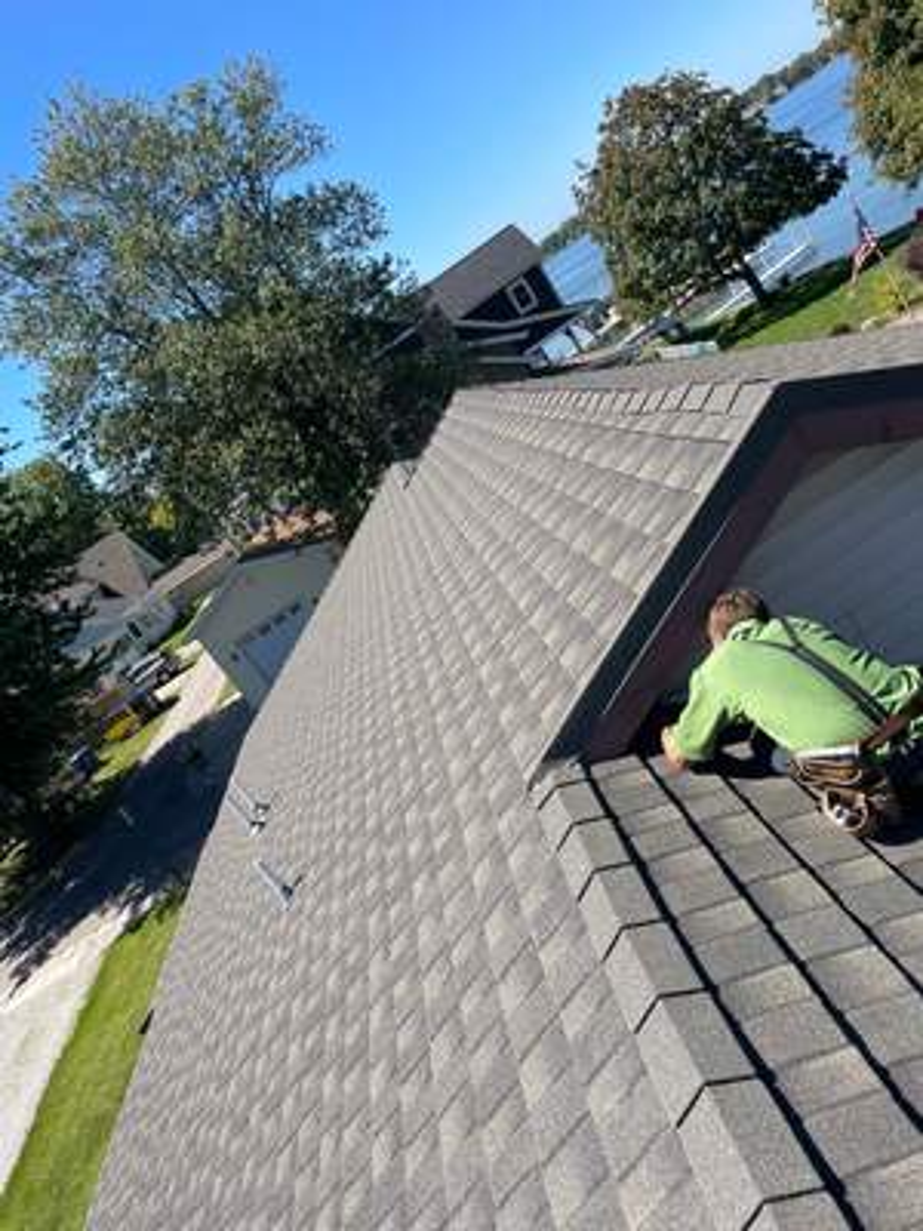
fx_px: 924
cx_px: 462
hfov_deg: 53.1
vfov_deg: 67.3
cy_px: 616
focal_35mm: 26
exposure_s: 1/2092
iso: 32
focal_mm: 4.2
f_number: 1.6
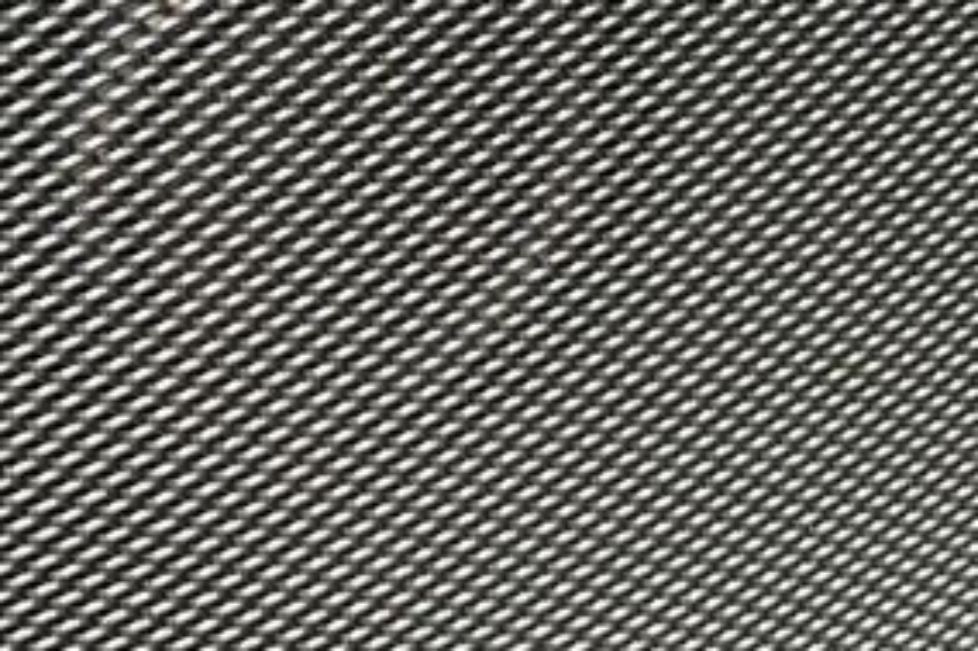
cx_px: 437
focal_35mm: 105
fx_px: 2851
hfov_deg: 19.5
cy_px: -169
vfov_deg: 12.7
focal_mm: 3.99
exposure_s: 1/248
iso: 25
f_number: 1.8
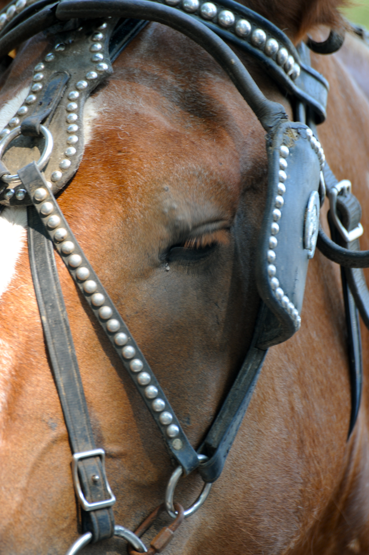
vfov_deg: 6.9
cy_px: 278
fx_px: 4618
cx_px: 184
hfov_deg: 4.6
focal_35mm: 300
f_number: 5.6
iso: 400
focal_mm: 300
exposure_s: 1/125
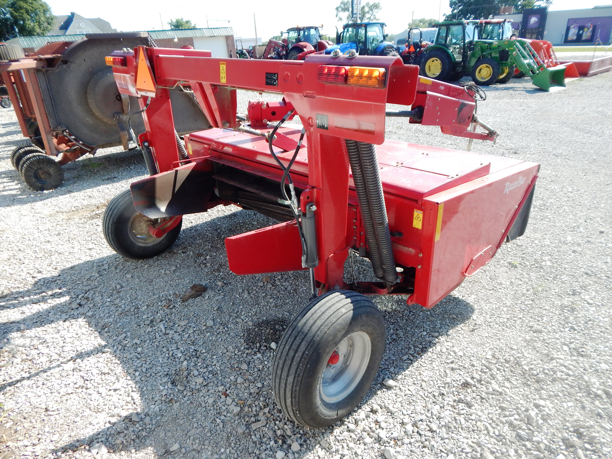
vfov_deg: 61.1
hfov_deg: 76.4
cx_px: 306
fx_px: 389
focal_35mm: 22
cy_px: 230
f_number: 3
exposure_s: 1/500
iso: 125
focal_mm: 4
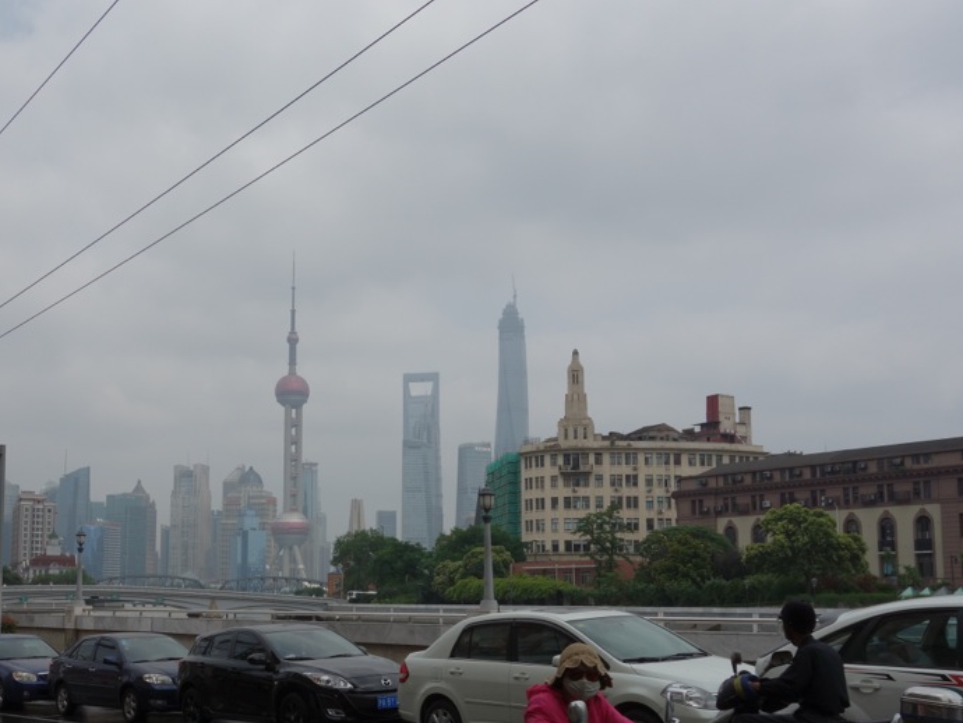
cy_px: 464
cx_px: 331
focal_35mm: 39
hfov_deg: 47.2
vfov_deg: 36.6
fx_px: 1085
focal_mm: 10.4
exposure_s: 1/800
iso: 125
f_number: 7.1
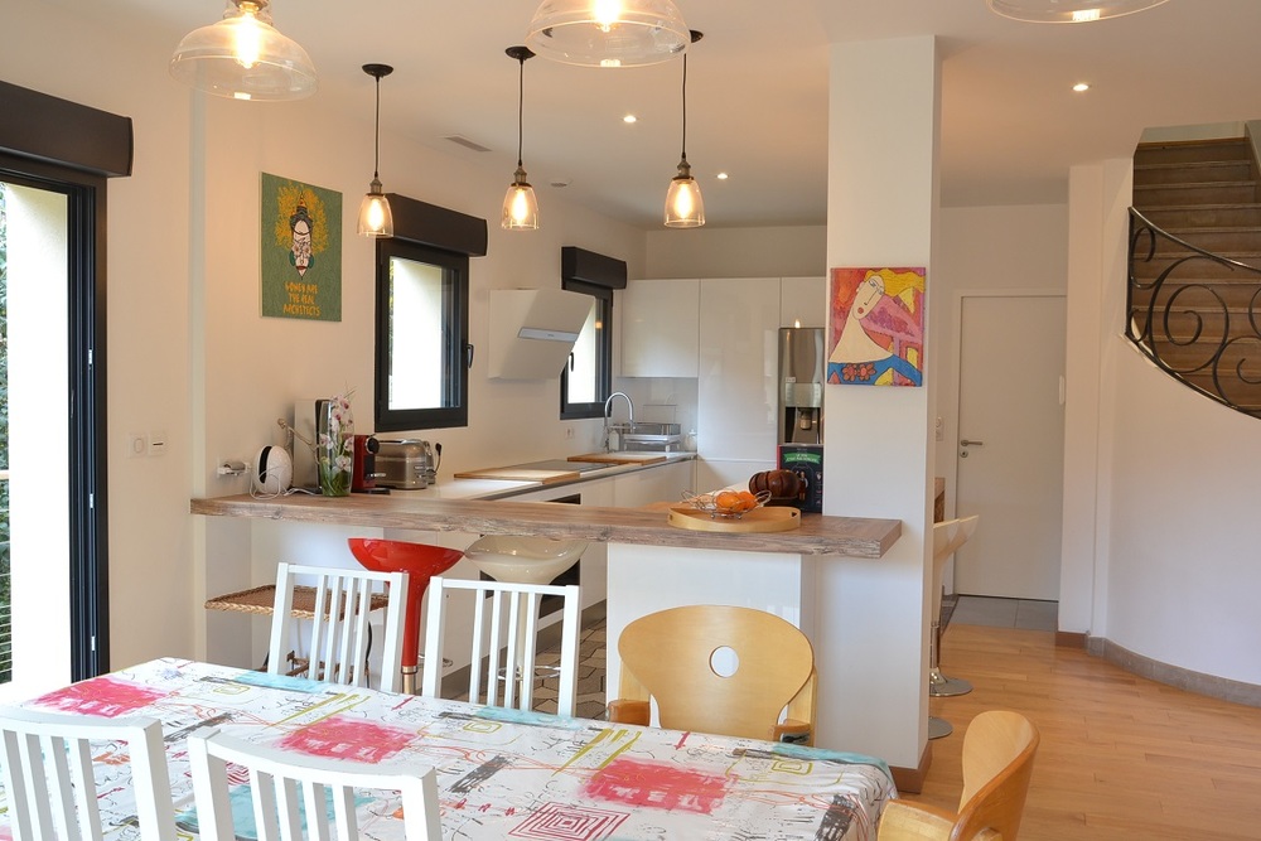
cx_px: 630
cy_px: 420
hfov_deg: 59.5
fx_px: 1103
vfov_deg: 41.7
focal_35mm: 32
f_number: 10
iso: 400
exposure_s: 1/8
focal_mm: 21
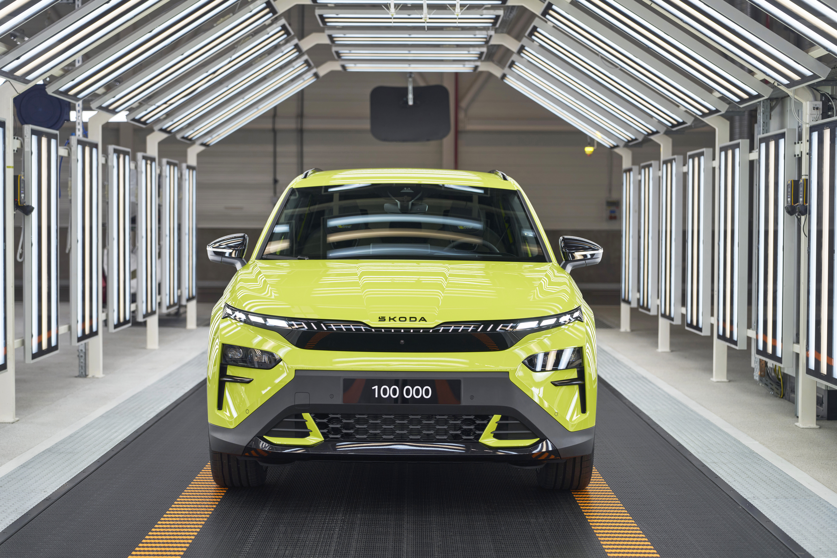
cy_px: 279
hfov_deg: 28.8
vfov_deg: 19.5
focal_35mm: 70
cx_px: 418
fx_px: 1627
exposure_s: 1/60
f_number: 3.2
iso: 200
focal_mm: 70
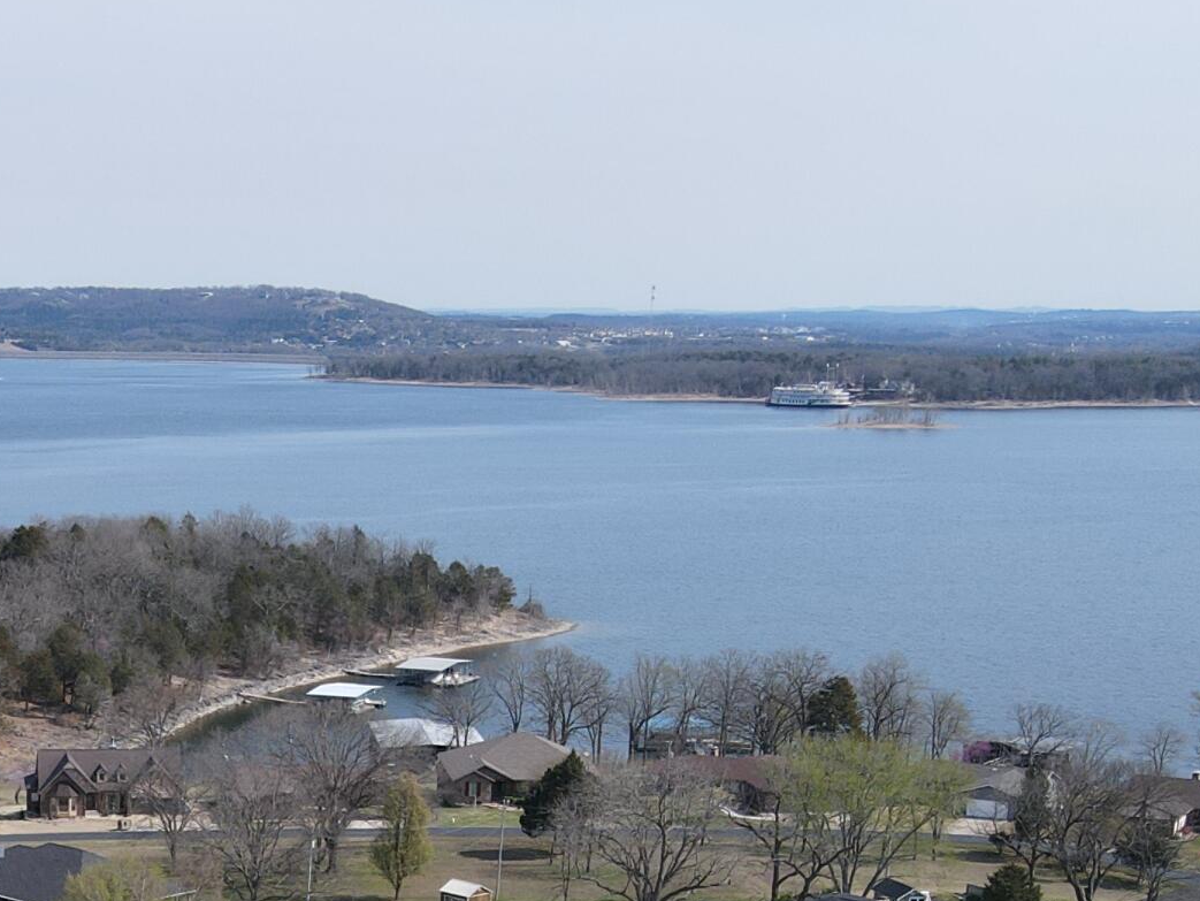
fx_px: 2393
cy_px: 1097
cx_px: 33
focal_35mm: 69
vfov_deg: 19.9
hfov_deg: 26.8
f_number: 2.8
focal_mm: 4.5
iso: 100
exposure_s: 1/640
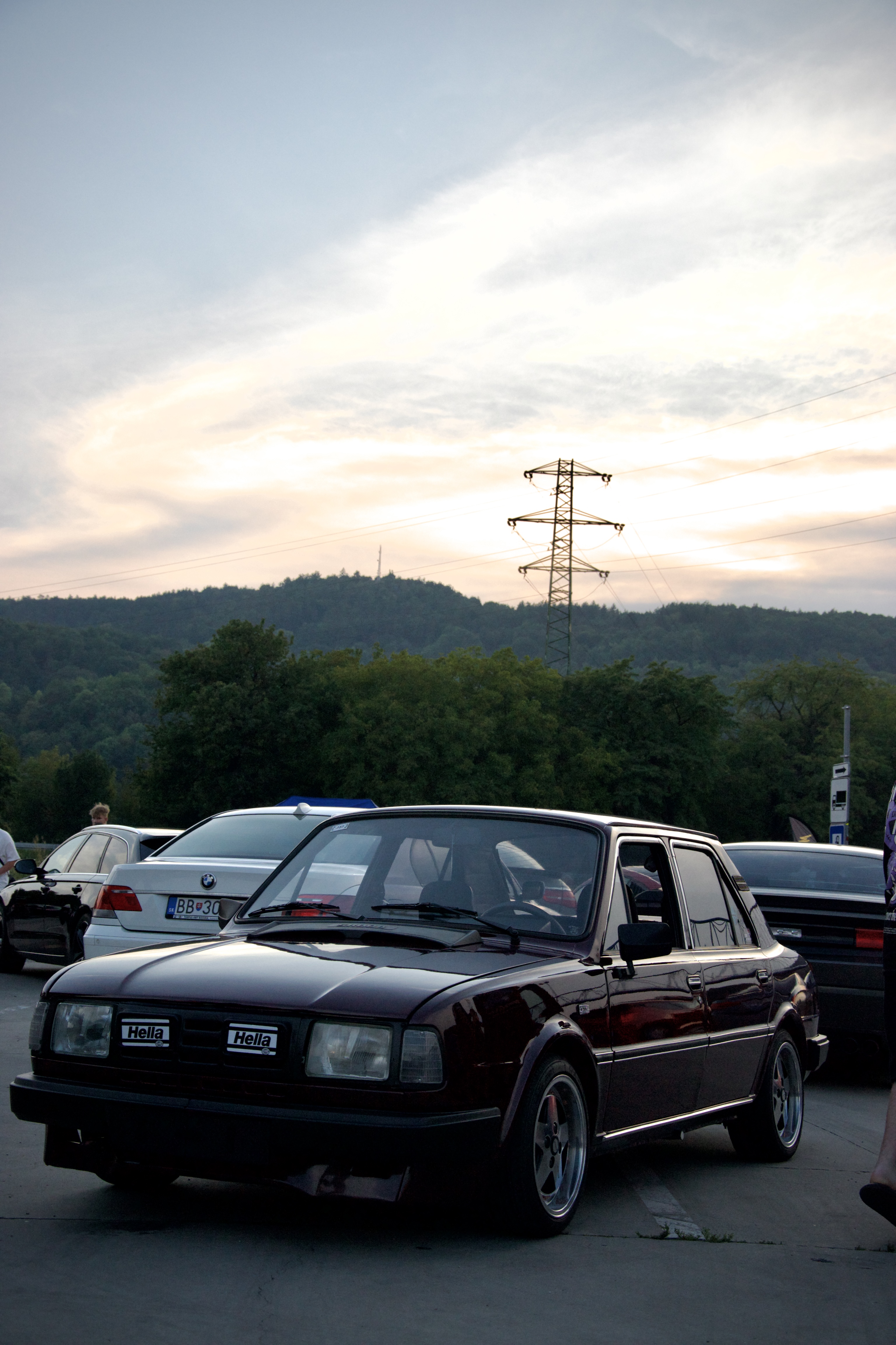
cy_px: 672
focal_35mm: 52
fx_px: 1960
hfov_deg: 25.8
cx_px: 448
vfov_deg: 37.9
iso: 400
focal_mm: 35
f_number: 5.6
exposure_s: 1/1000
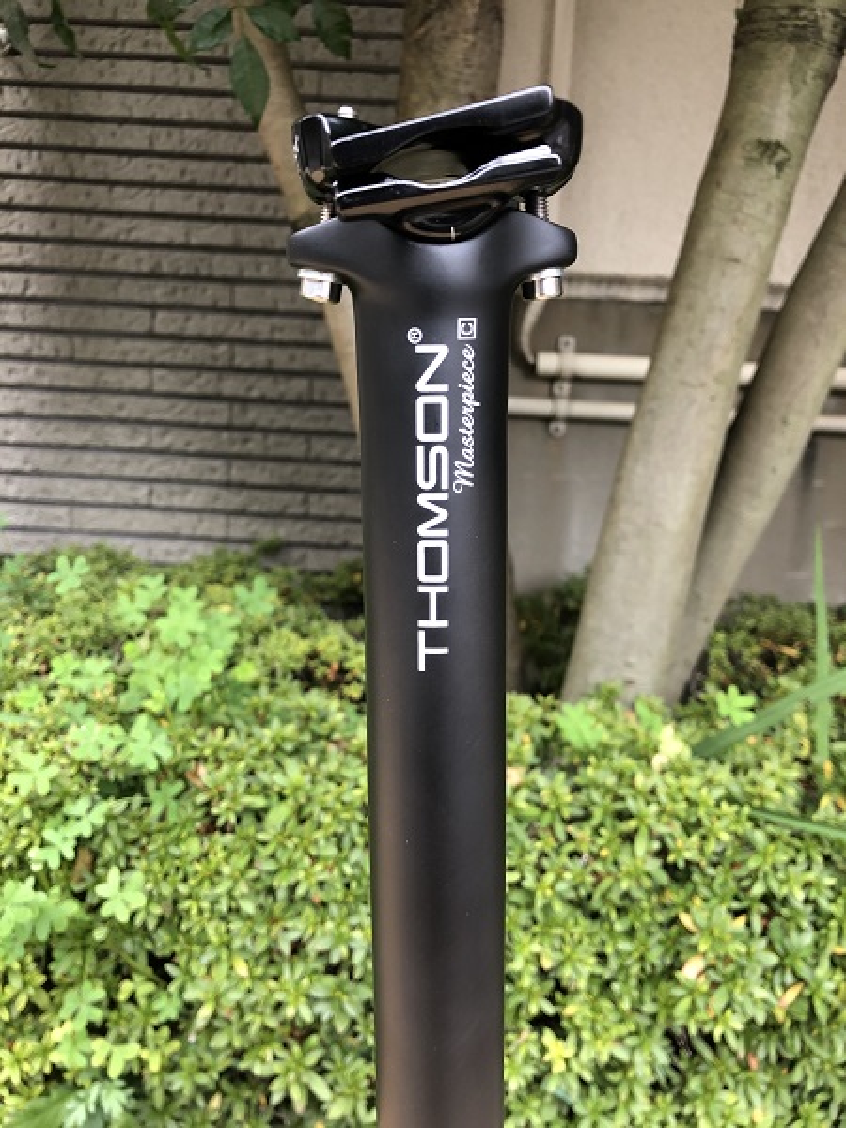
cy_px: 564
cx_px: 423
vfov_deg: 63.4
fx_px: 912
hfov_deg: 49.7
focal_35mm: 28
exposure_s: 1/17
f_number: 1.8
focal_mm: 4
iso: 40
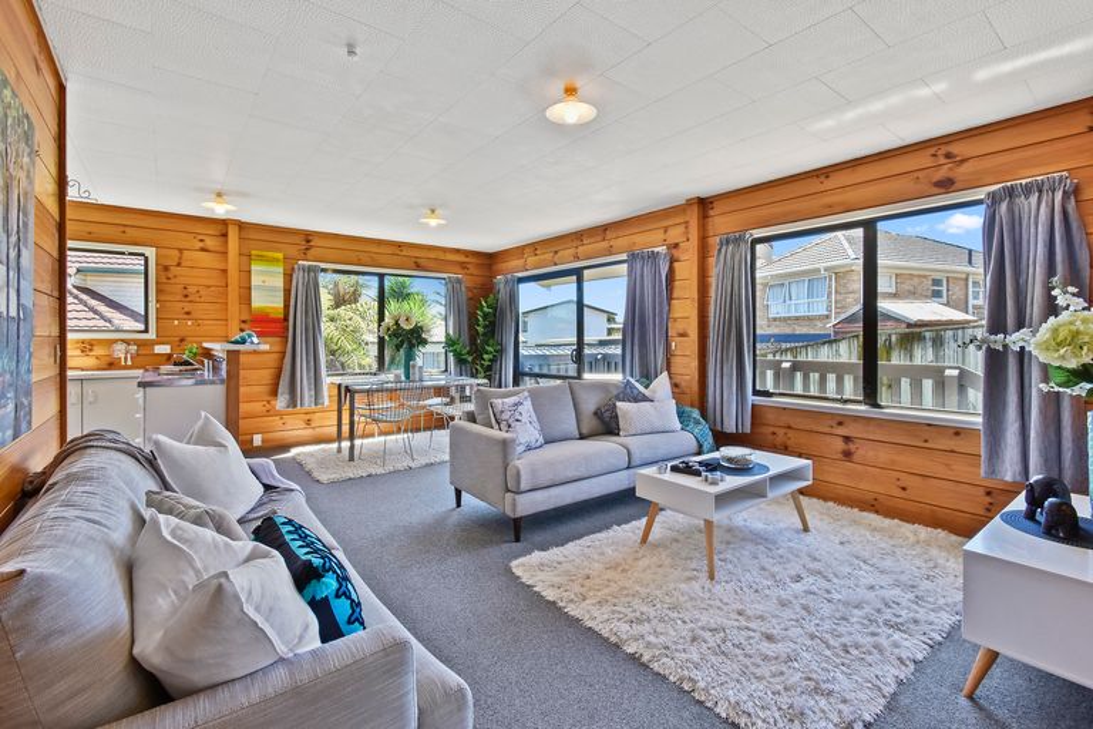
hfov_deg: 100.4
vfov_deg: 77.3
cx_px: 546
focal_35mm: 15
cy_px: 364
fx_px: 455
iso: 400
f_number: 10
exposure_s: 1/6
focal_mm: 10
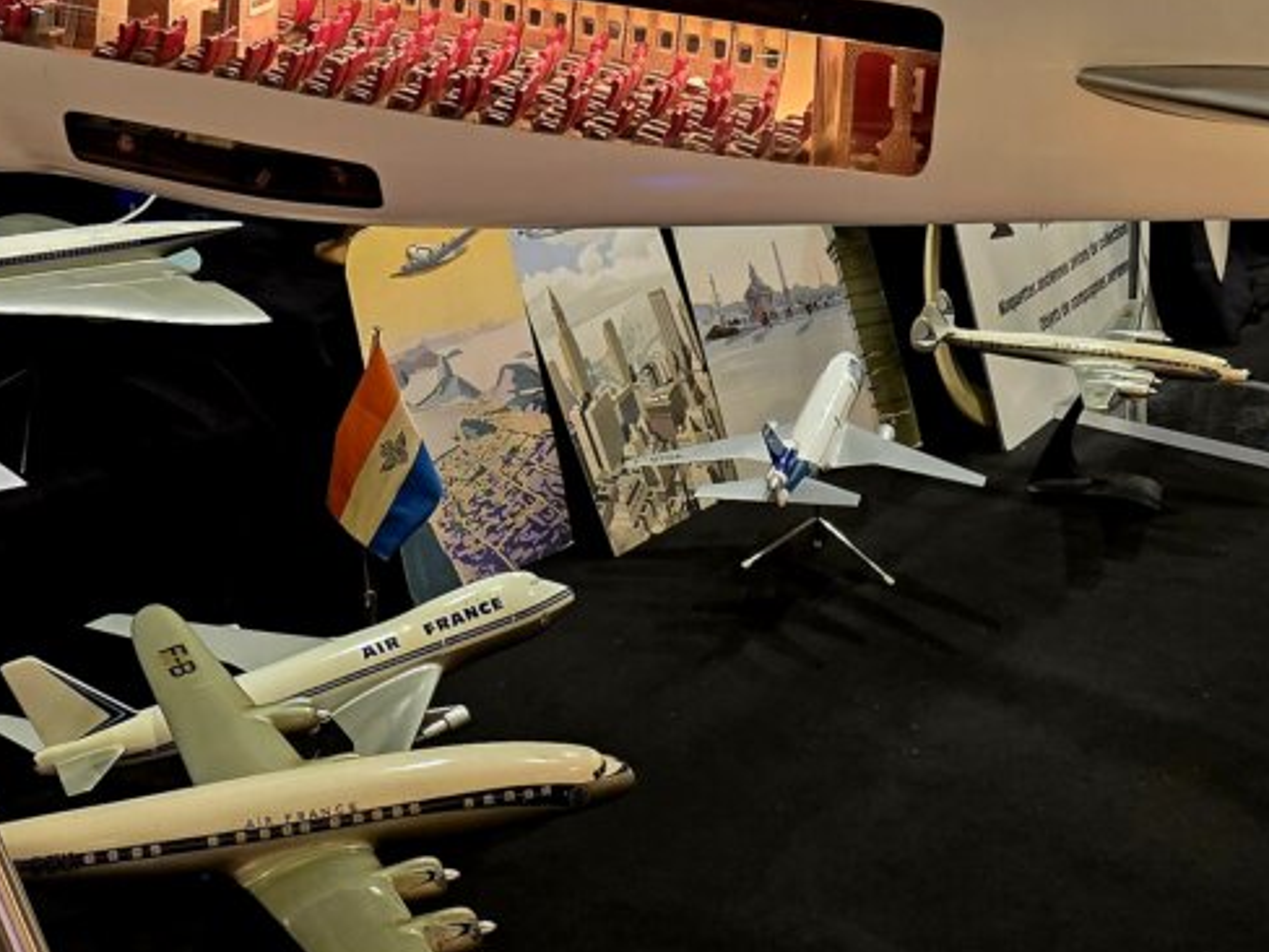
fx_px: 2420
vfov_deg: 20.5
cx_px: -88
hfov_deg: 27.2
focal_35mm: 66
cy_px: -242
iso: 125
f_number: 1.7
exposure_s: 1/100
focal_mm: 6.3
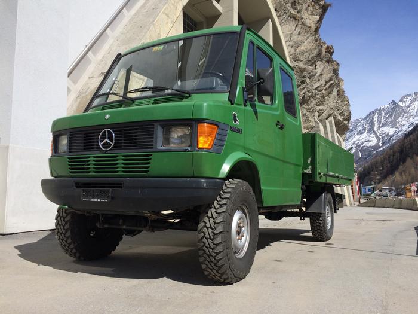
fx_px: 350
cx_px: 209
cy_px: 157
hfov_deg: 61.7
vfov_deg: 48.2
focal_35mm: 29
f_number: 2.2
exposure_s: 1/2933
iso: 32
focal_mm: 4.15
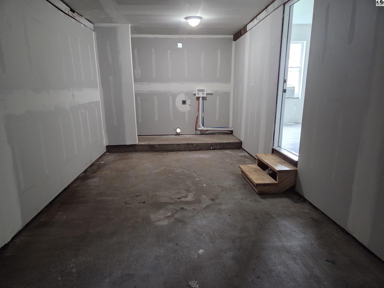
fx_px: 255
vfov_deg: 58.9
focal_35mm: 23
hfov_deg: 73.9
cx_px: 192
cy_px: 144
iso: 1000
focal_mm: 5.4
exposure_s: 1/120
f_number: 1.8
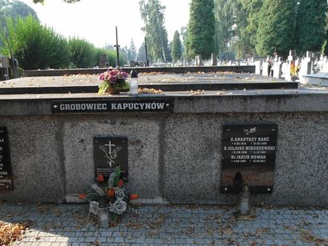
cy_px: 163
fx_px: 350
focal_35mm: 37
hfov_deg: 49.8
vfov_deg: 38.2
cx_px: 130
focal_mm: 5.2
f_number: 3.4
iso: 80
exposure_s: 1/125
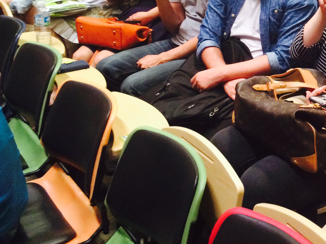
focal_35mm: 60
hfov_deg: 30.4
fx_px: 565
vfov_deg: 23.4
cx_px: 310
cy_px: -1
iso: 250
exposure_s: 1/30
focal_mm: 4.15
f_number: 2.2
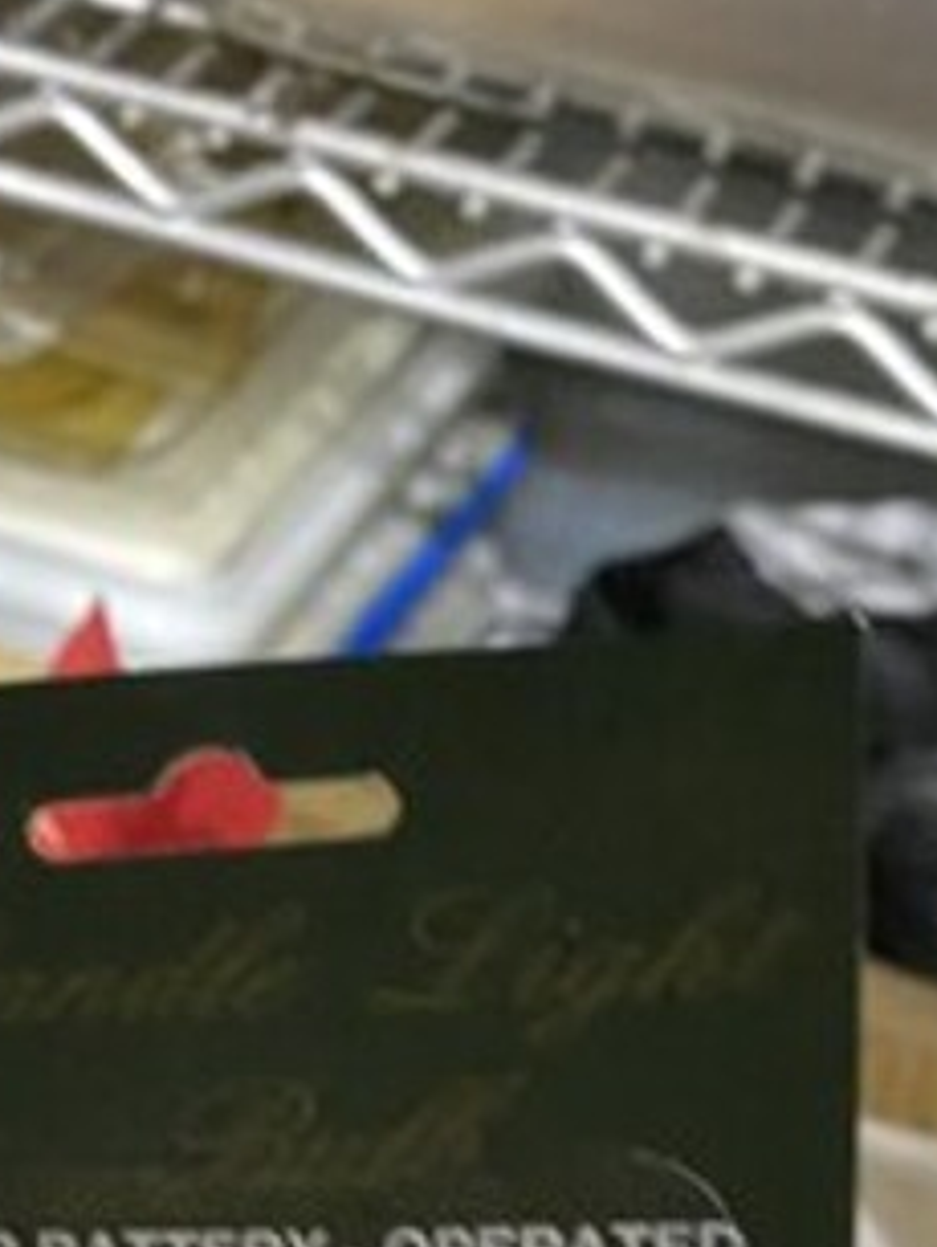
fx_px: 2487
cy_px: 1628
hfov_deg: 20.8
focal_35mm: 69
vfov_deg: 24.5
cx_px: 73
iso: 640
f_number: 1.8
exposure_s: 1/30
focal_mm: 4.25
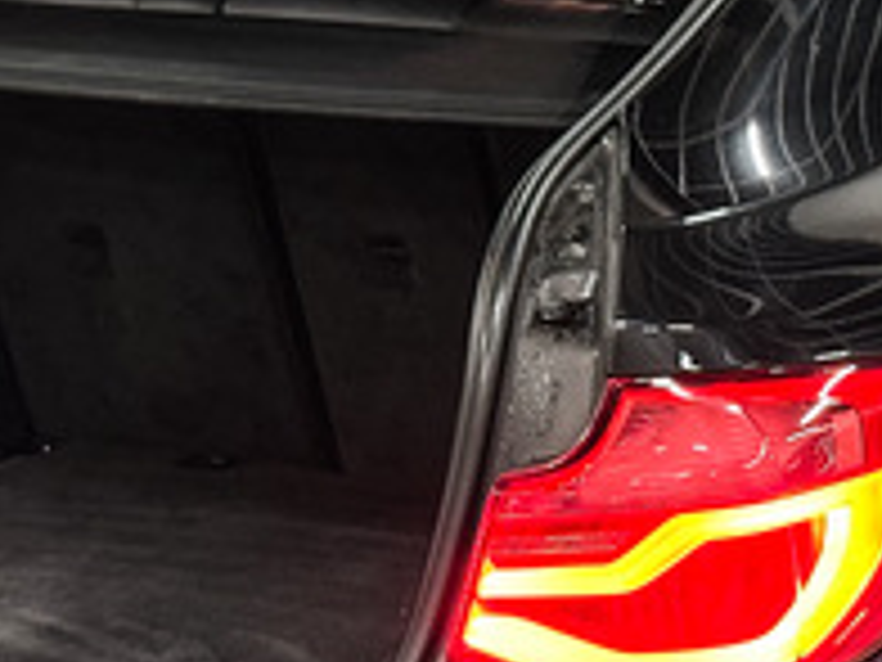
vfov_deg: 9.3
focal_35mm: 159
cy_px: 441
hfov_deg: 12.4
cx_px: 162
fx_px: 4051
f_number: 1.8
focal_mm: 6.86
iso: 500
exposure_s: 1/35
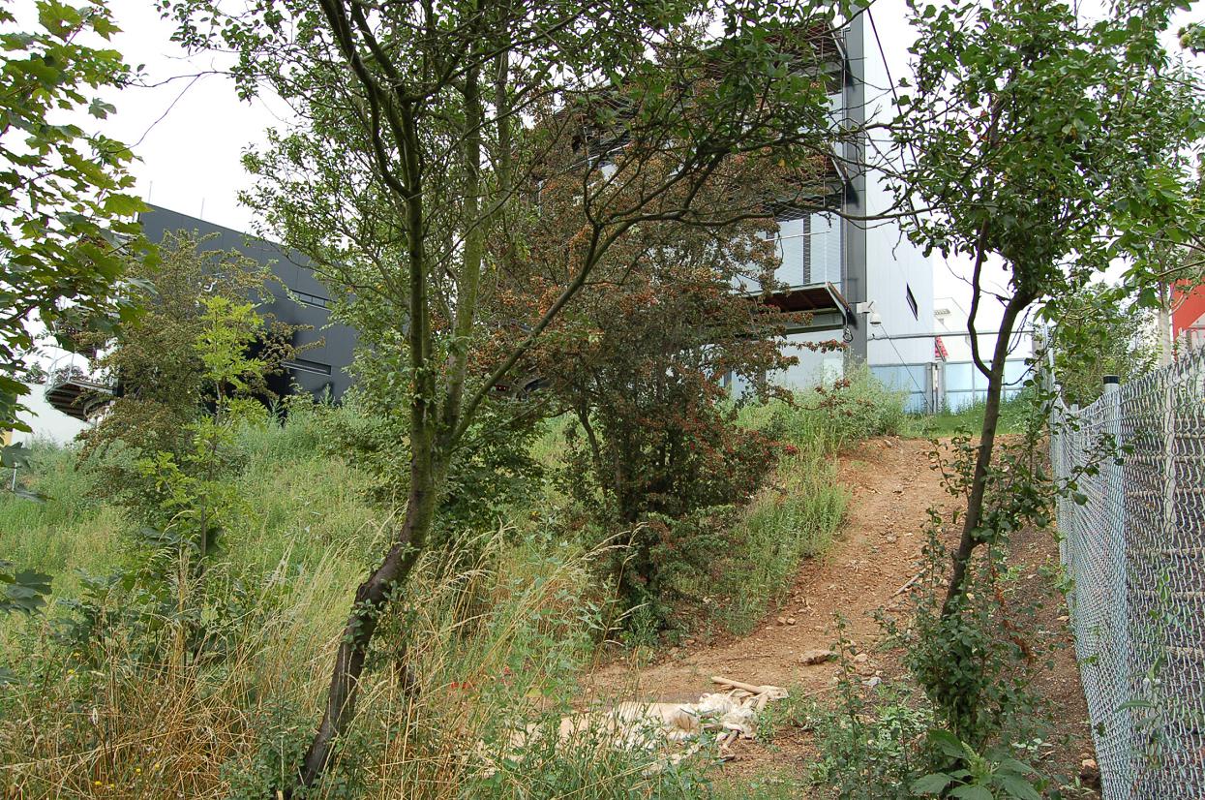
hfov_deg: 67.5
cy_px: 400
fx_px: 902
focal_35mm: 27
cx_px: 602
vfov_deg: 47.8
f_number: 7.1
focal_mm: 18
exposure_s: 1/160
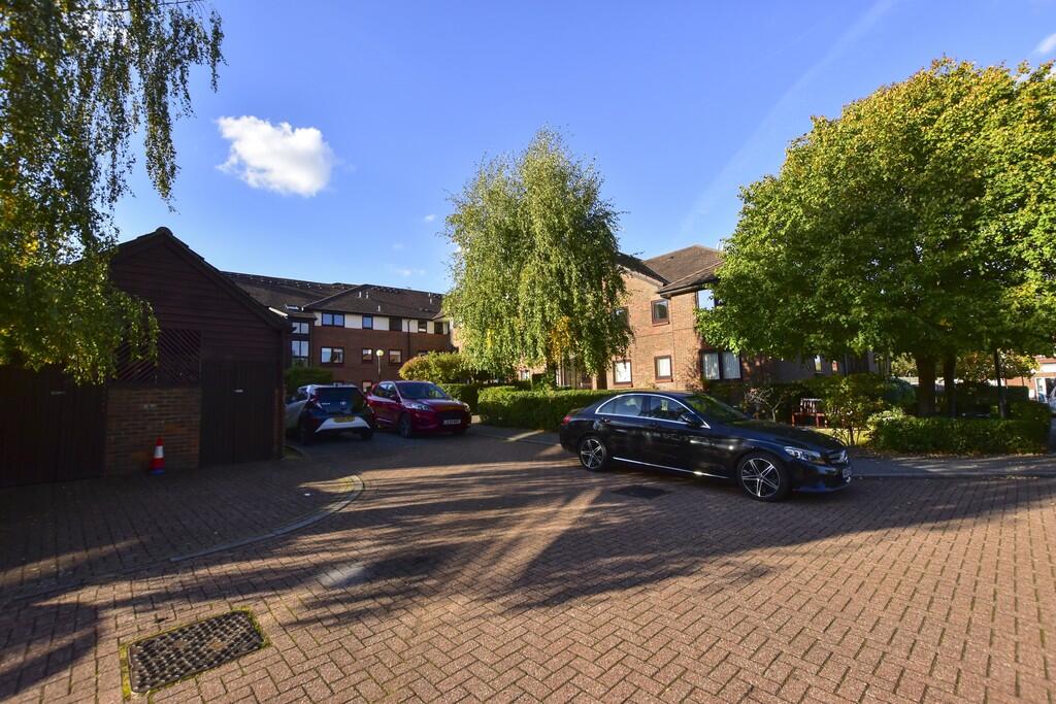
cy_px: 352
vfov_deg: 77.3
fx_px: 440
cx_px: 528
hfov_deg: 100.4
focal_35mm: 15
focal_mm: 10
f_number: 8
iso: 640
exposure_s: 1/800
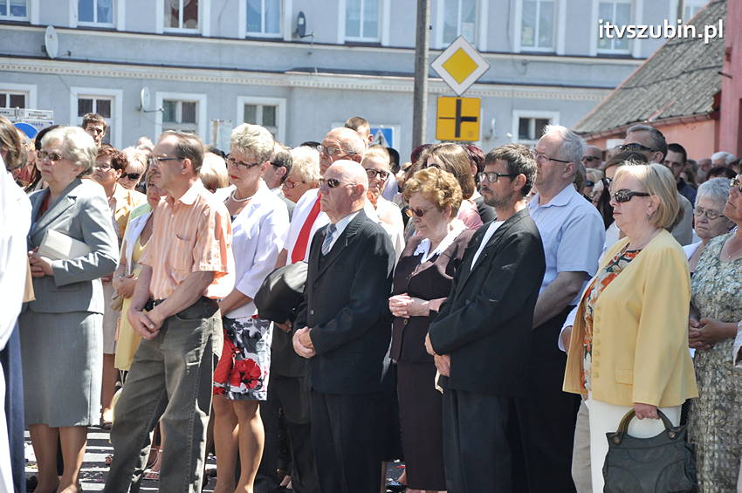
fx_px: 3243
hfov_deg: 13.1
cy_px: 246
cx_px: 371
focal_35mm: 158
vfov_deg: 8.7
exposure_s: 1/640
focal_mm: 105
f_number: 6.3
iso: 400
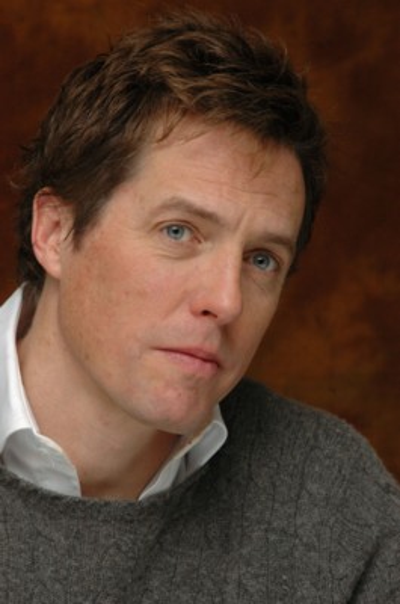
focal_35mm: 180
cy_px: 302
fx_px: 3013
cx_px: 200
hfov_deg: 7.6
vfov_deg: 11.4
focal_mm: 120
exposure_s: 1/1250
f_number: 10
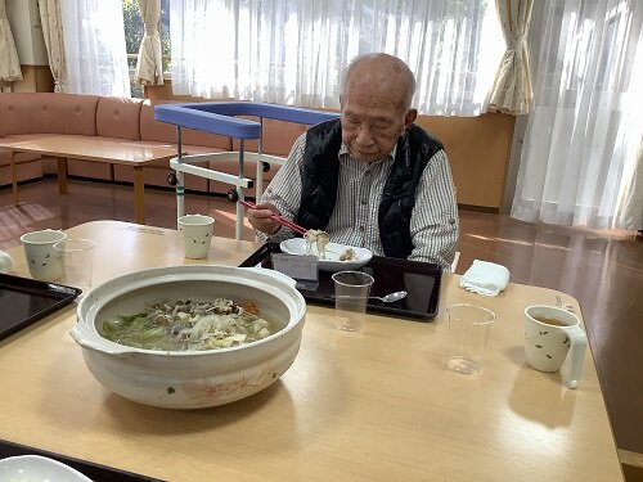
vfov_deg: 45.4
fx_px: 576
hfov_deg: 58.4
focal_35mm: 31
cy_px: 241
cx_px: 322
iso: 80
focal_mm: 3.3
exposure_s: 1/120
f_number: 2.4
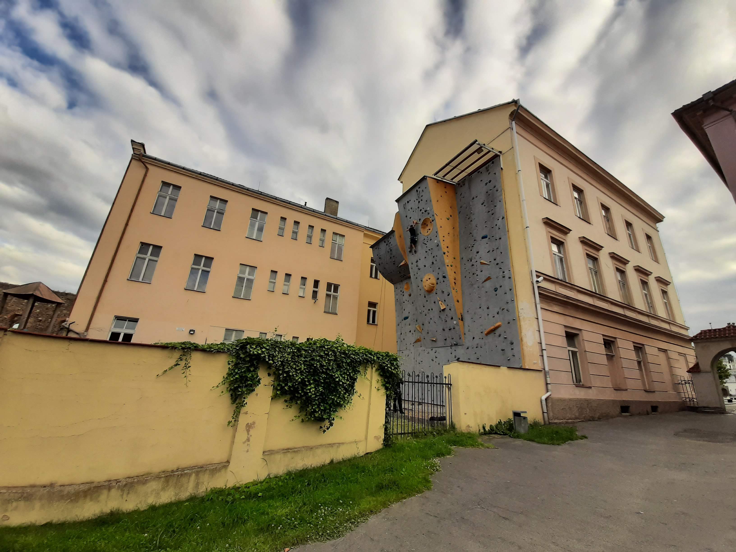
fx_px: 276
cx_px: 368
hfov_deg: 106.2
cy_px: 276
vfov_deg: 89.9
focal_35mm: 13
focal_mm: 1.42
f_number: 2.2
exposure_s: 1/822
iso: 40
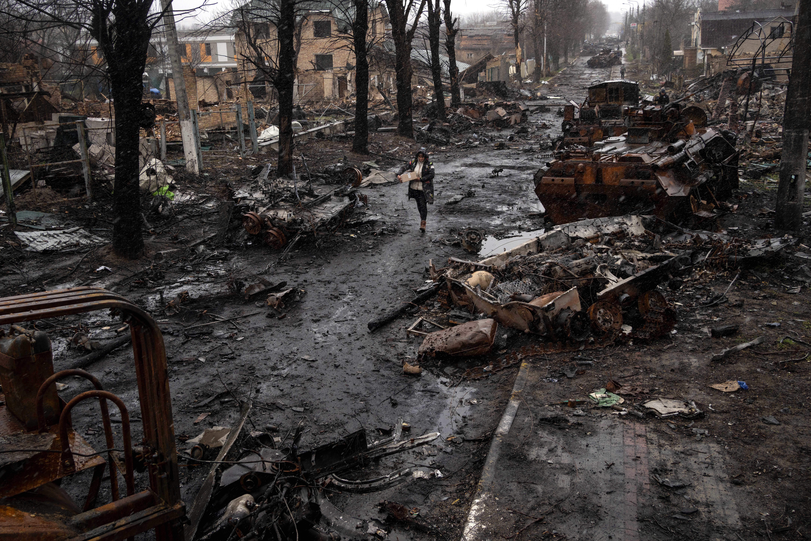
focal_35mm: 35
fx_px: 788
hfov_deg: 54.4
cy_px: 270
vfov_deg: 37.9
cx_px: 406
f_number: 9
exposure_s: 1/250
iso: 320
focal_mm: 35
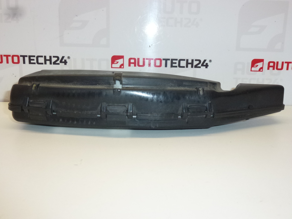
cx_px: 146
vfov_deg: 42.9
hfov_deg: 55.4
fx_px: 278
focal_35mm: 33
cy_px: 110
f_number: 3.6
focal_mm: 5.9
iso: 400
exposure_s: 1/250
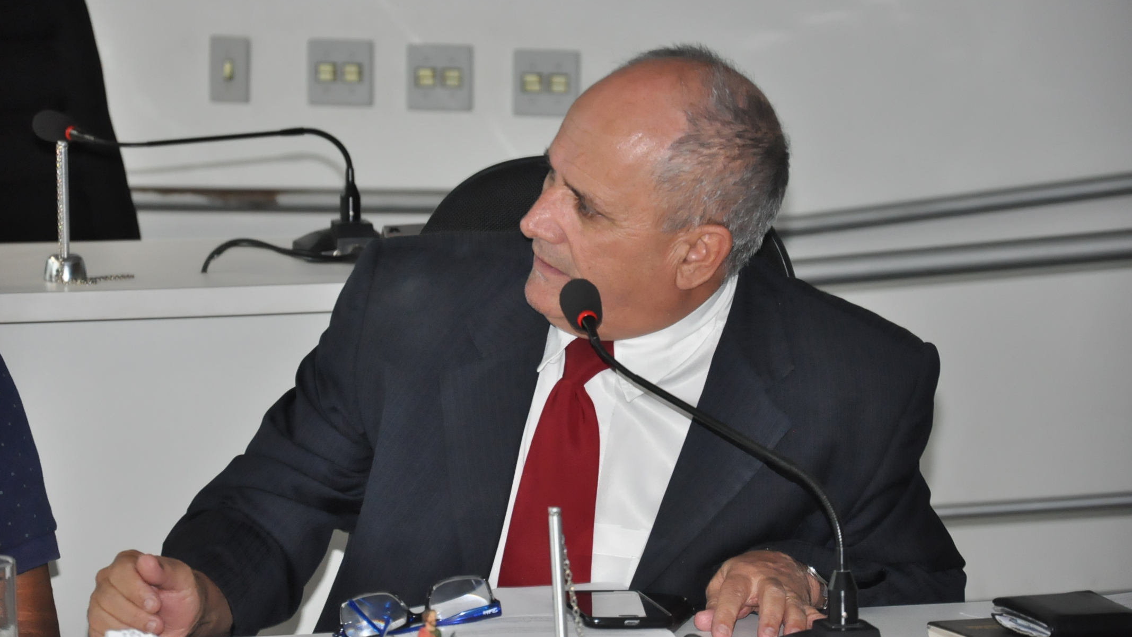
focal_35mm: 166
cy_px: 260
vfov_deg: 7.3
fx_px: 4968
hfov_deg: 13.0
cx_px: 564
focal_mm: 105
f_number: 5.6
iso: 2000
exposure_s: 1/60
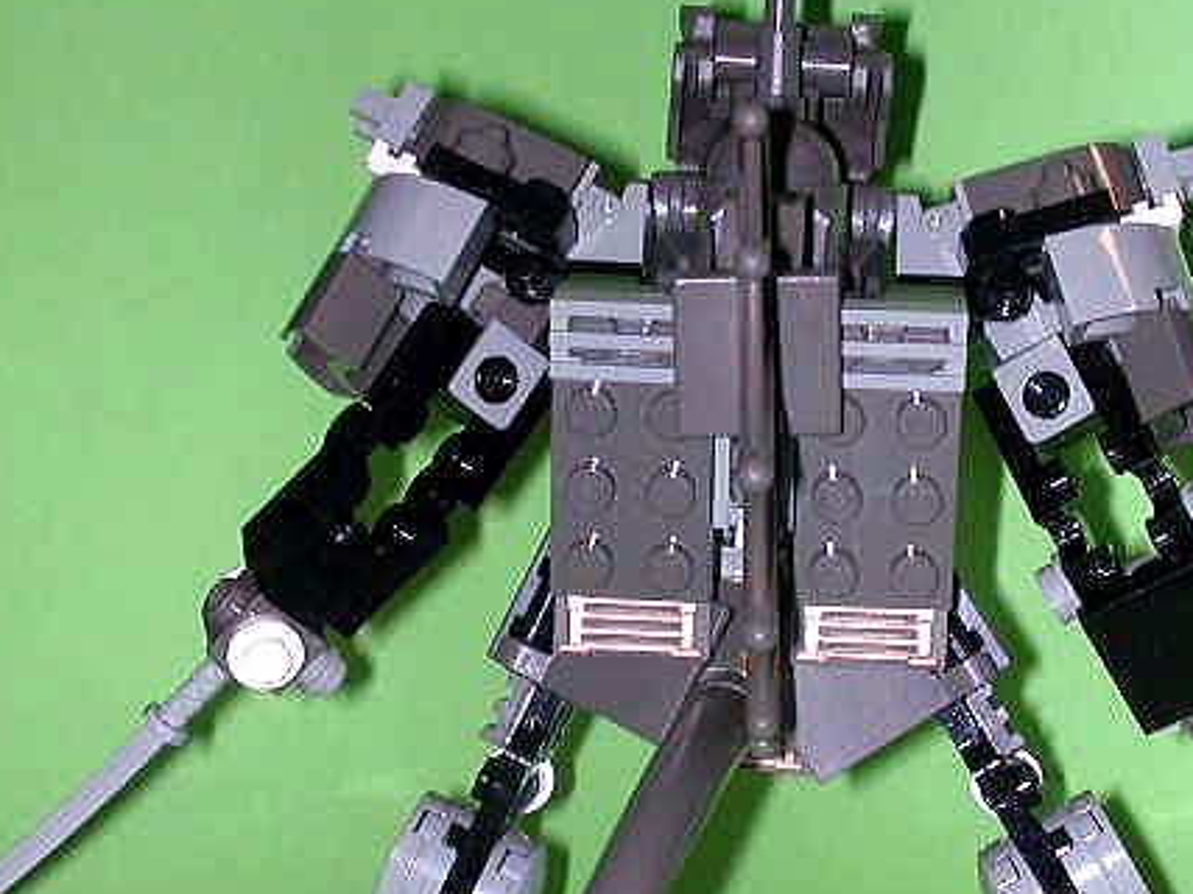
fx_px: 3308
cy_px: 567
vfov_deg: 15.4
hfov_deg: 20.4
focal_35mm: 96
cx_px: 819
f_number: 5.9
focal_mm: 9.7
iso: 100
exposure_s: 1/59.9
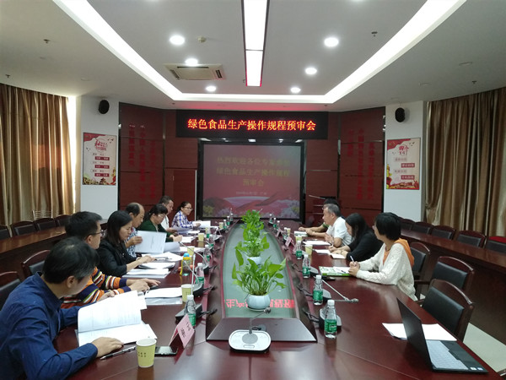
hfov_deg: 65.3
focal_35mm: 27
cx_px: 253
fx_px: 395
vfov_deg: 51.4
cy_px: 190
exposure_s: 1/30
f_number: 2
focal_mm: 3.66
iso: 500
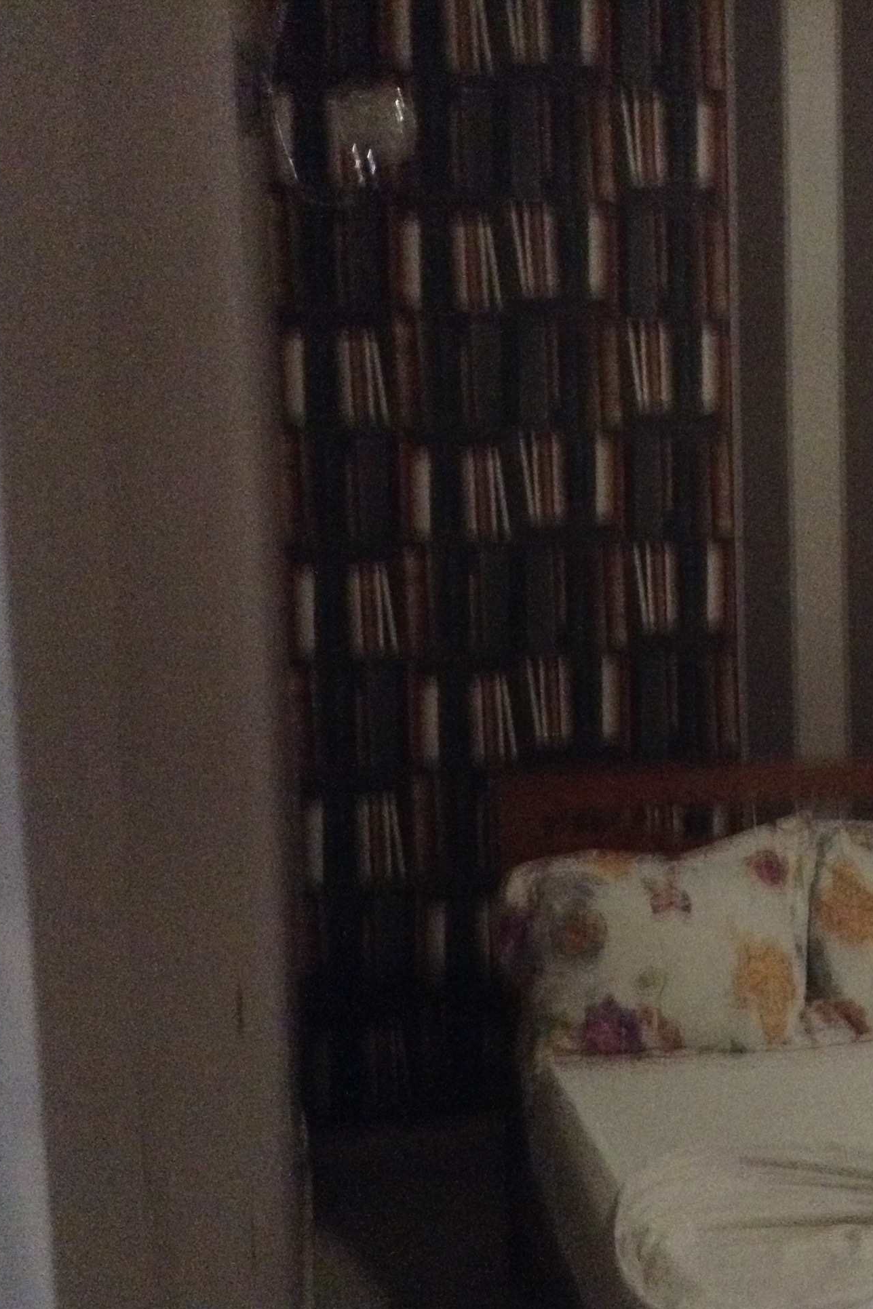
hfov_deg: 28.3
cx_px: 750
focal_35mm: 46
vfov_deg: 42.7
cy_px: 655
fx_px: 1673
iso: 640
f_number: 2.4
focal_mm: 3.3
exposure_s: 1/15
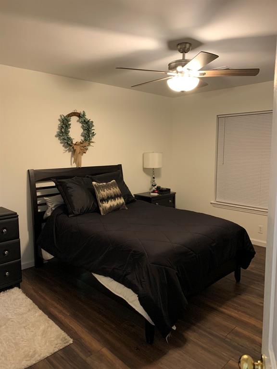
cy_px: 184
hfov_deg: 53.1
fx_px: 277
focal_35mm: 26
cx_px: 138
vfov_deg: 67.3
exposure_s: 1/40
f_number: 1.8
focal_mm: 4.25
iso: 400
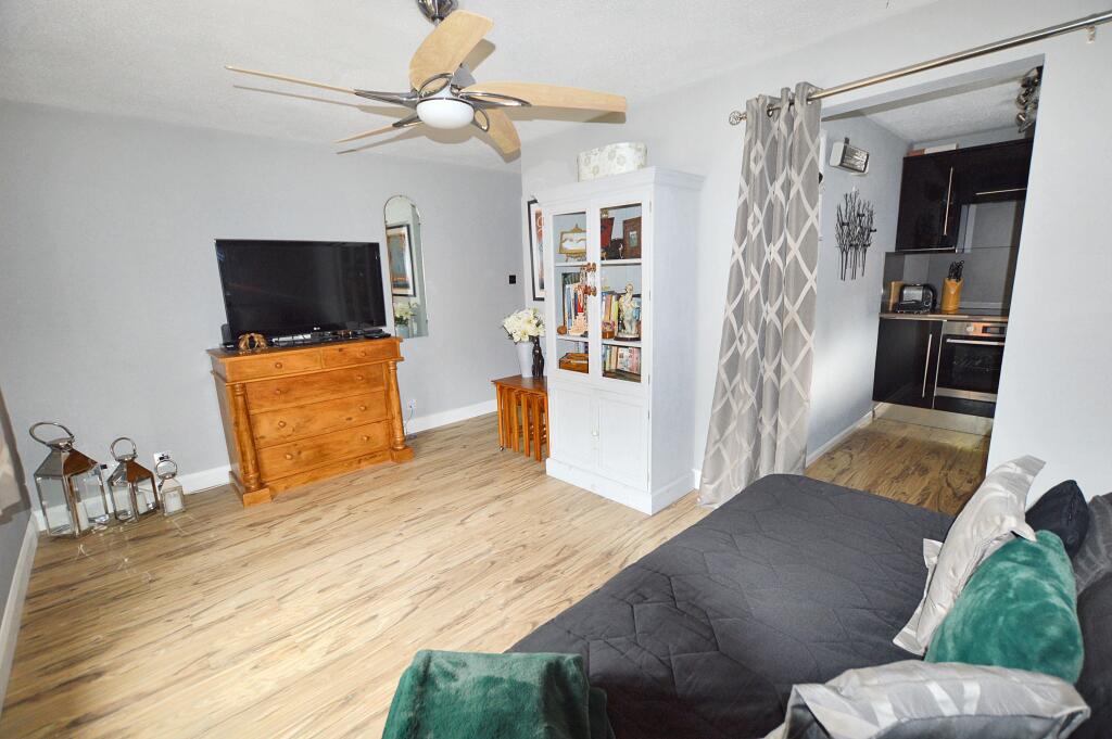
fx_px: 463
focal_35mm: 15
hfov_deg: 100.4
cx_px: 556
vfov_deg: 77.2
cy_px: 370
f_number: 4
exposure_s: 1/60
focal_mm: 10
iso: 400
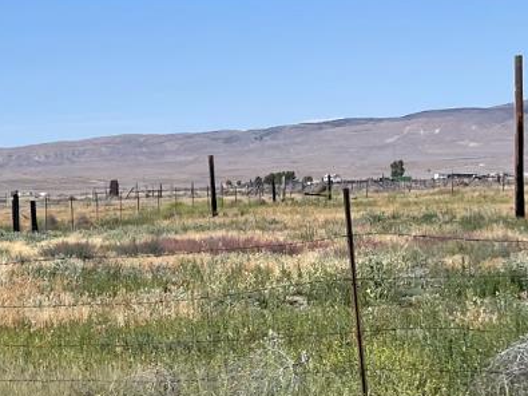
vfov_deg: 15.5
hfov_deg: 18.3
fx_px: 1449
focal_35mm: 95
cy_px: 223
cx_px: -266
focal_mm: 5.1
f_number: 1.6
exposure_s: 1/5128
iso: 32
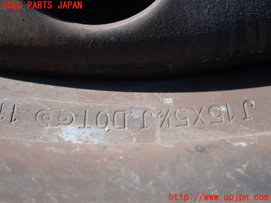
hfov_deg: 19.6
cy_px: 102
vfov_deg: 14.8
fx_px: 783
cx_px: 136
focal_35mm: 100
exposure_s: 1/200
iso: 160
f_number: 4.9
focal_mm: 18
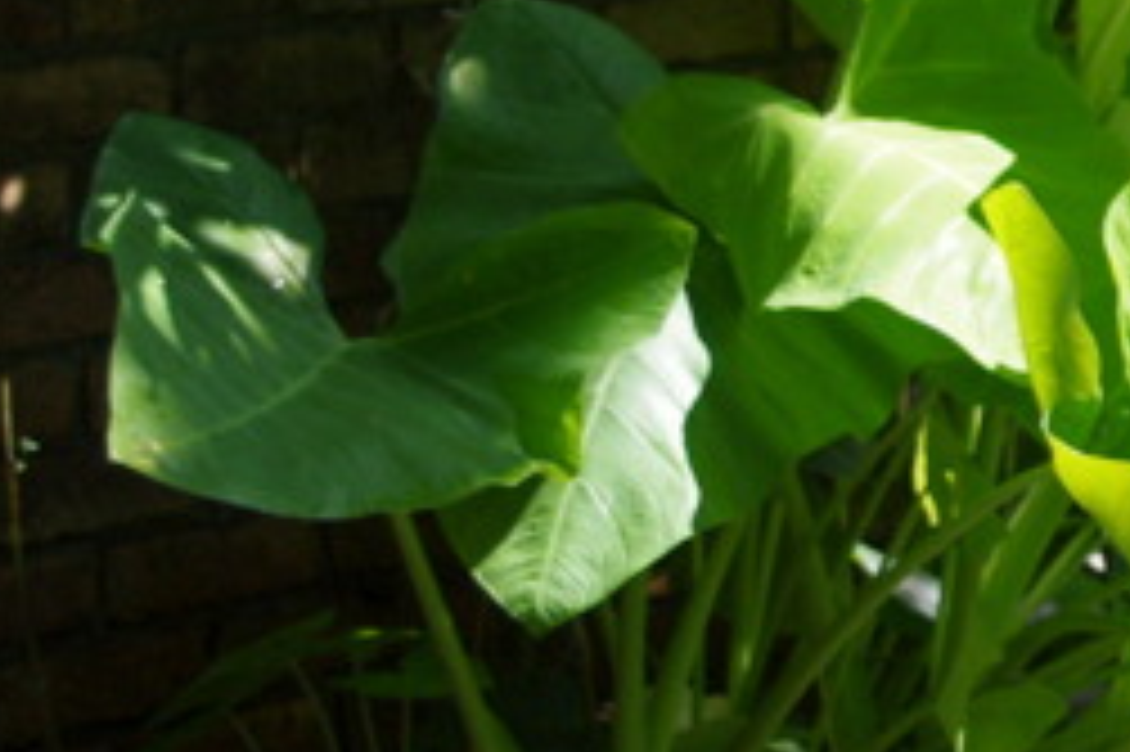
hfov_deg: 12.1
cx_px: 1846
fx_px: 4987
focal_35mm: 159
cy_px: 68
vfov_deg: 8.6
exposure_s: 1/160
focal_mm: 26.25
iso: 400
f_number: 4
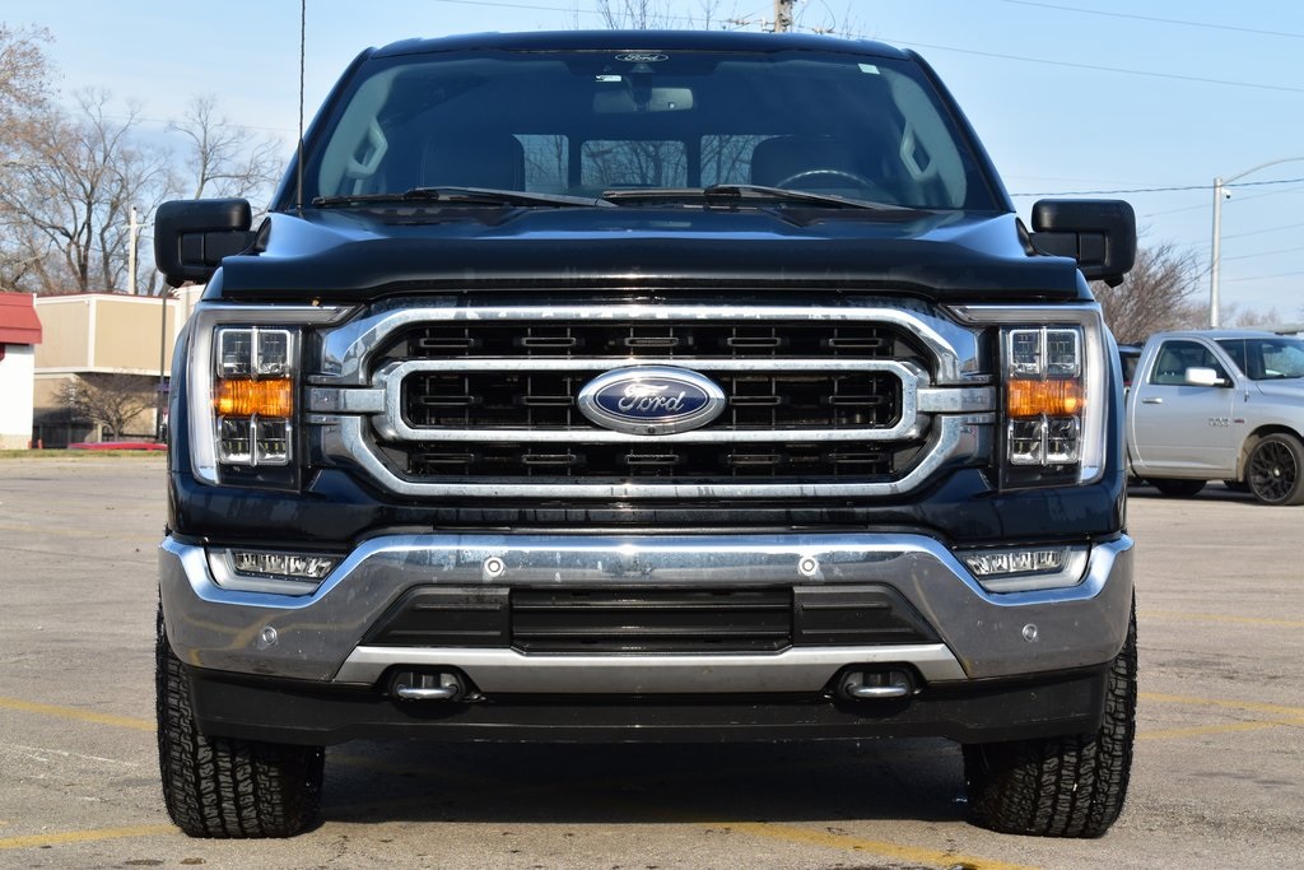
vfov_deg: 16.6
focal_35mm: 82
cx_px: 652
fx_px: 2989
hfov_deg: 24.6
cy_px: 435
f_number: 10
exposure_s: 1/250
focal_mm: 55
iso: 400
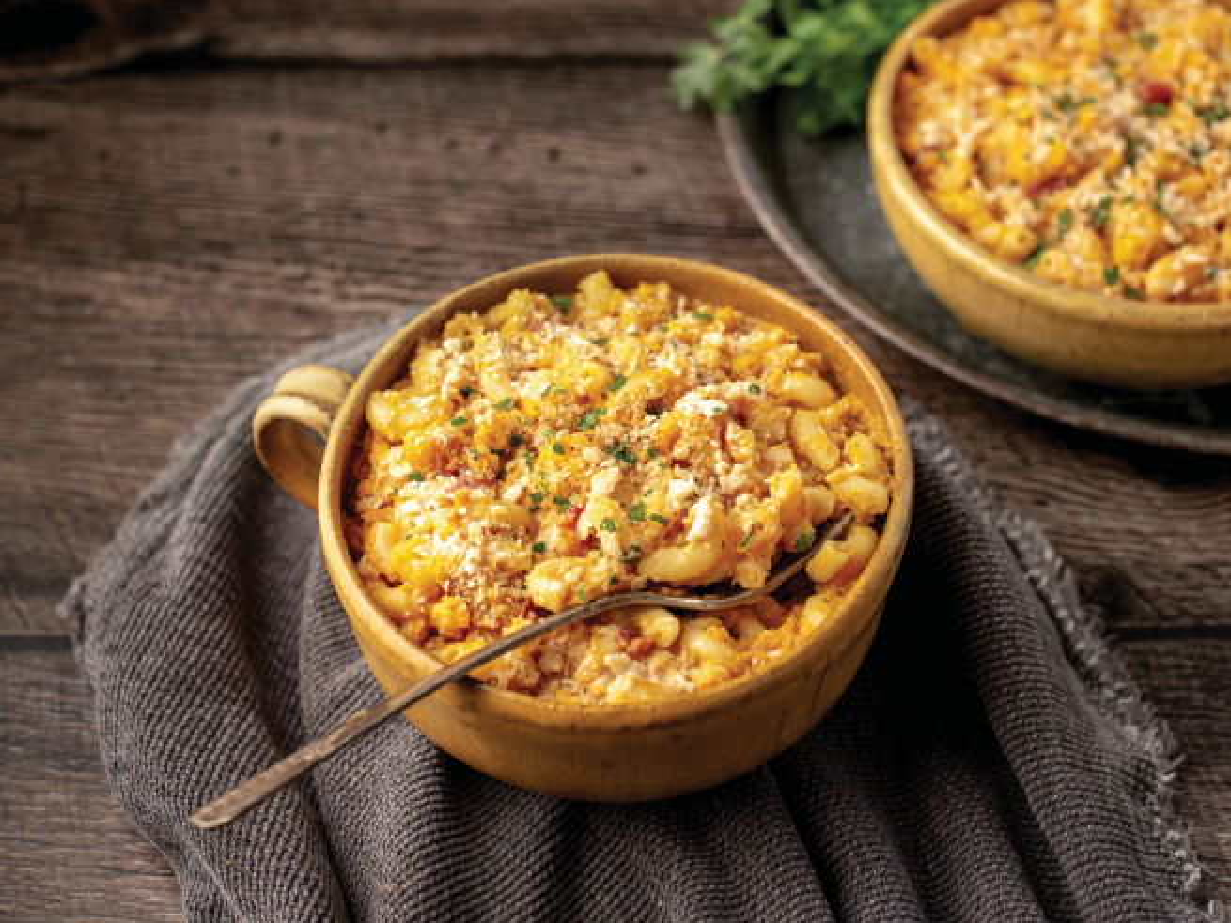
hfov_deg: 34.9
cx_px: 599
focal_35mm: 55
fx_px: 1956
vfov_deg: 26.6
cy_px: 468
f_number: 4.5
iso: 100
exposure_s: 1/200
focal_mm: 50
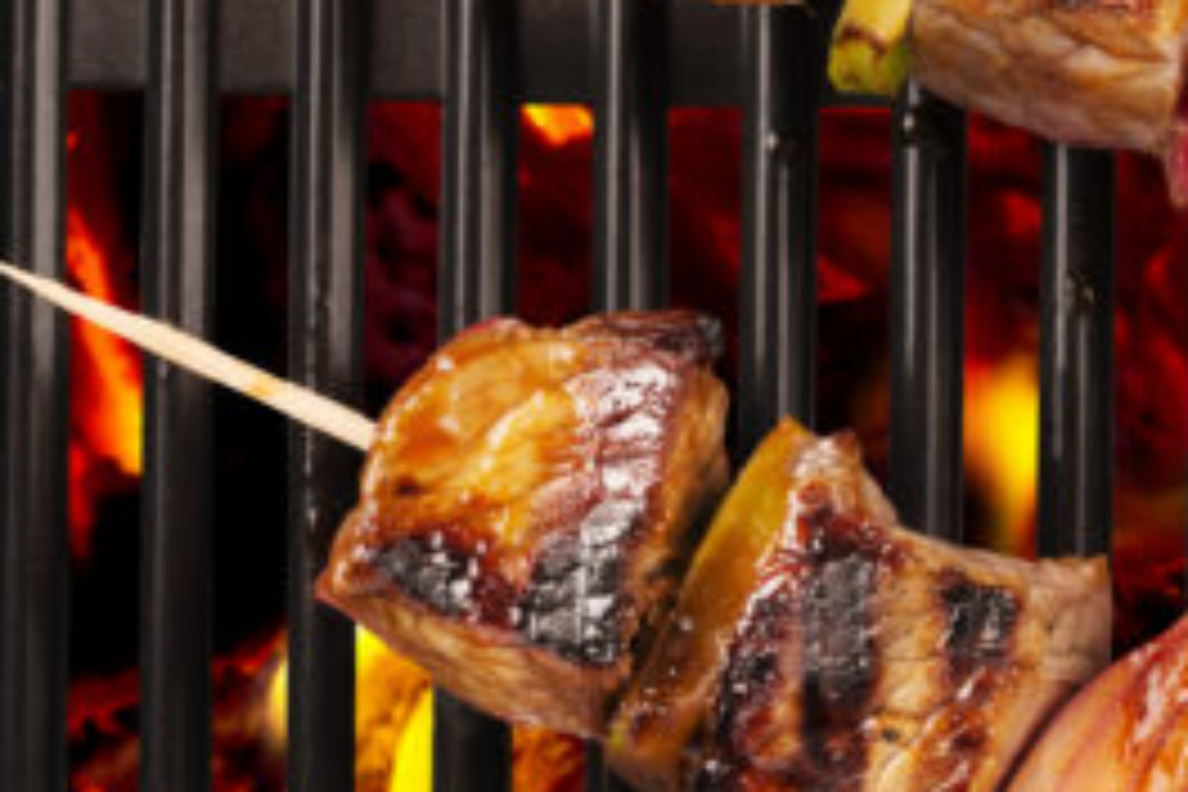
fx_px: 4917
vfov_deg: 9.2
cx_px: 1498
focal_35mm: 149
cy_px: 531
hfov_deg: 13.3
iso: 100
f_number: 18
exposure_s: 1/125
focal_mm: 56
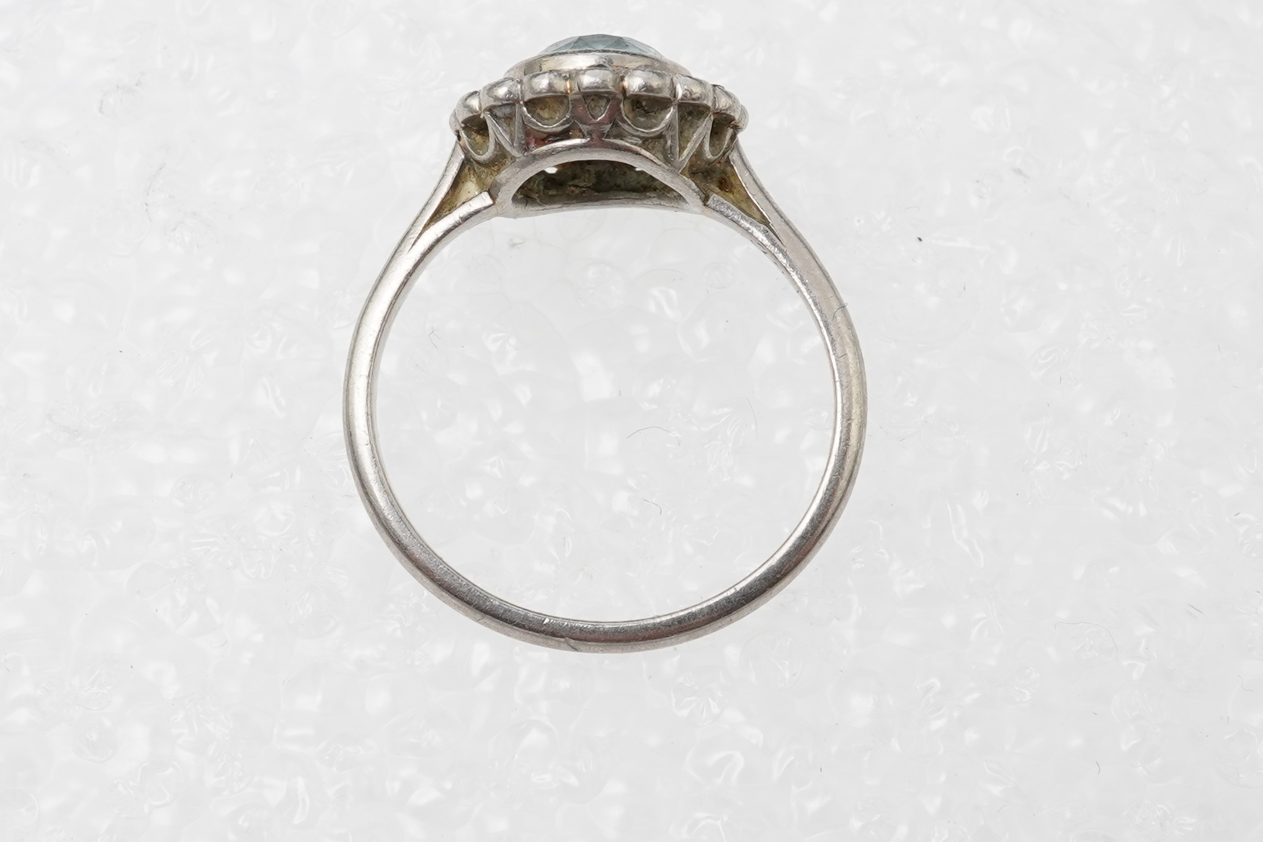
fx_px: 3052
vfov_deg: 15.7
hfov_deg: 23.4
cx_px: 611
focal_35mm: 87
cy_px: 368
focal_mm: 30
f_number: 22
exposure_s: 1/100
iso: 640
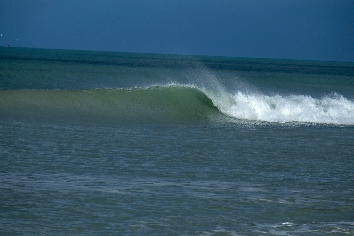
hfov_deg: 6.0
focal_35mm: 345
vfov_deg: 4.0
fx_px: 3393
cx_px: 177
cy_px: 118
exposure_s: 1/4000
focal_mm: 230
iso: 400
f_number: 6.7
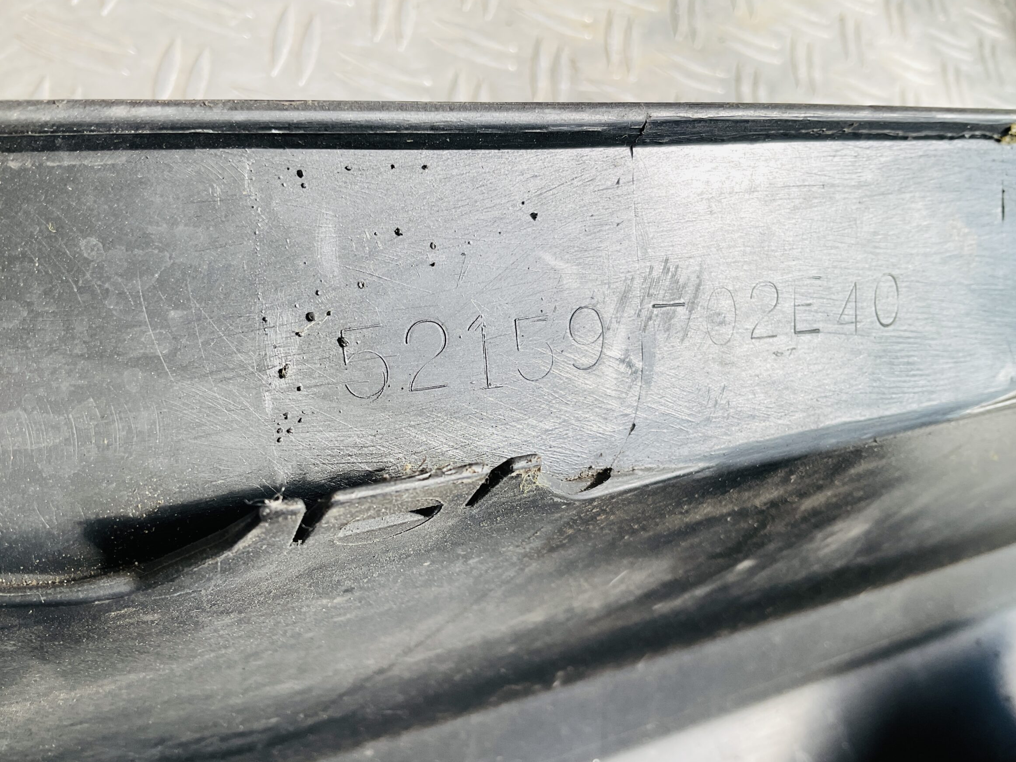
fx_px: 939
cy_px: 394
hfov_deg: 56.8
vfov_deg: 44.2
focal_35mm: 32
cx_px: 497
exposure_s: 1/422
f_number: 1.8
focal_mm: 3
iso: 16
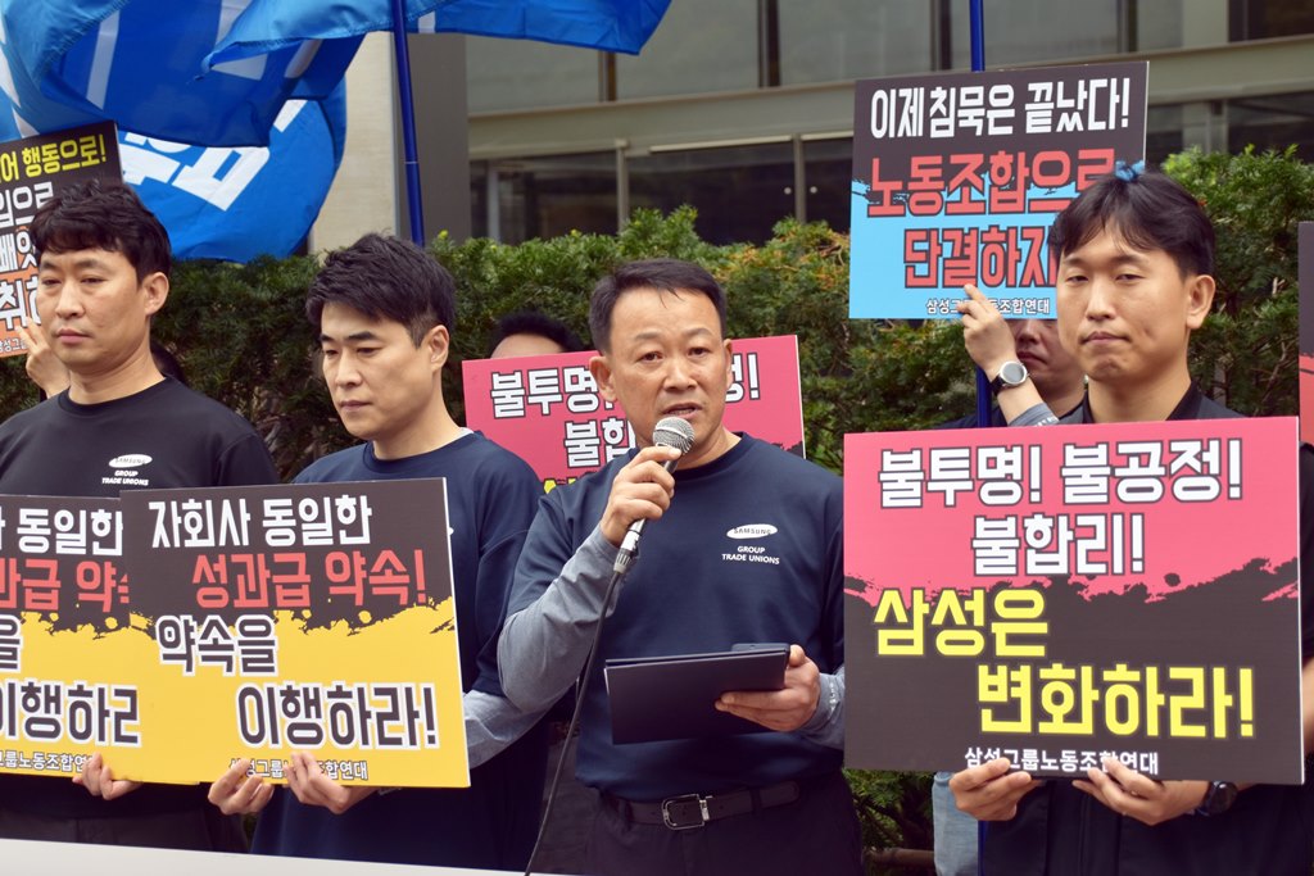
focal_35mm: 75
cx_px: 657
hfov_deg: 27.0
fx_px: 2738
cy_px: 438
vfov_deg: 18.2
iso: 100
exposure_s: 1/250
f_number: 5
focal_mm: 50
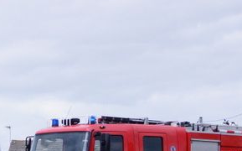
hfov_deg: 13.8
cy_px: 184
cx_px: -32
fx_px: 978
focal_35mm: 148
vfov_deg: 8.7
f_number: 3.5
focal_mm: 35
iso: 800
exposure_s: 1/8000
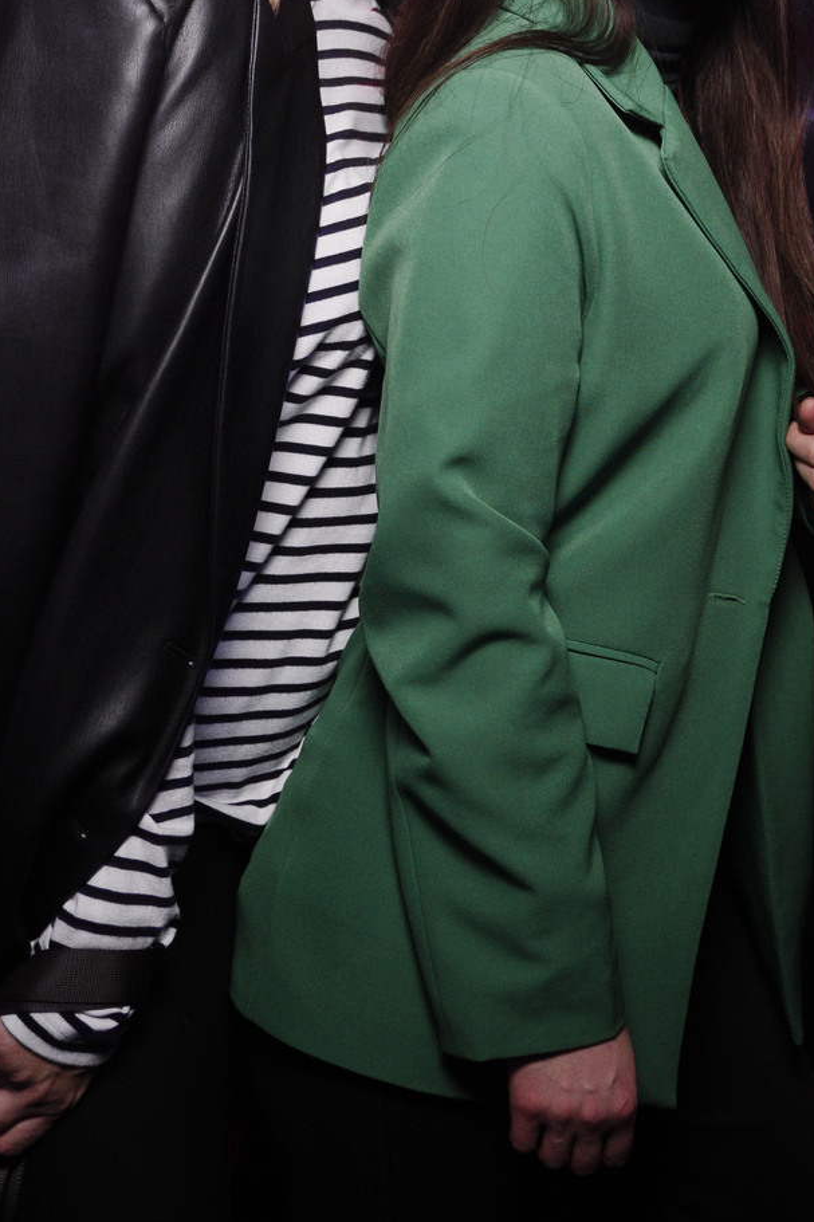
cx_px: 378
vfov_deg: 33.4
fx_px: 2002
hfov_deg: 23.0
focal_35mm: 59
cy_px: 326
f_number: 3.2
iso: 640
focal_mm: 28
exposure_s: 1/15
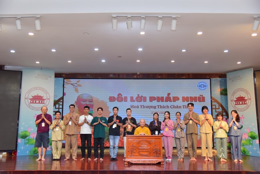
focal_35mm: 38
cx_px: 130
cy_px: 87
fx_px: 275
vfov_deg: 35.1
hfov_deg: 50.7
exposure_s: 1/160
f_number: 4.5
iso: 1250
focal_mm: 38
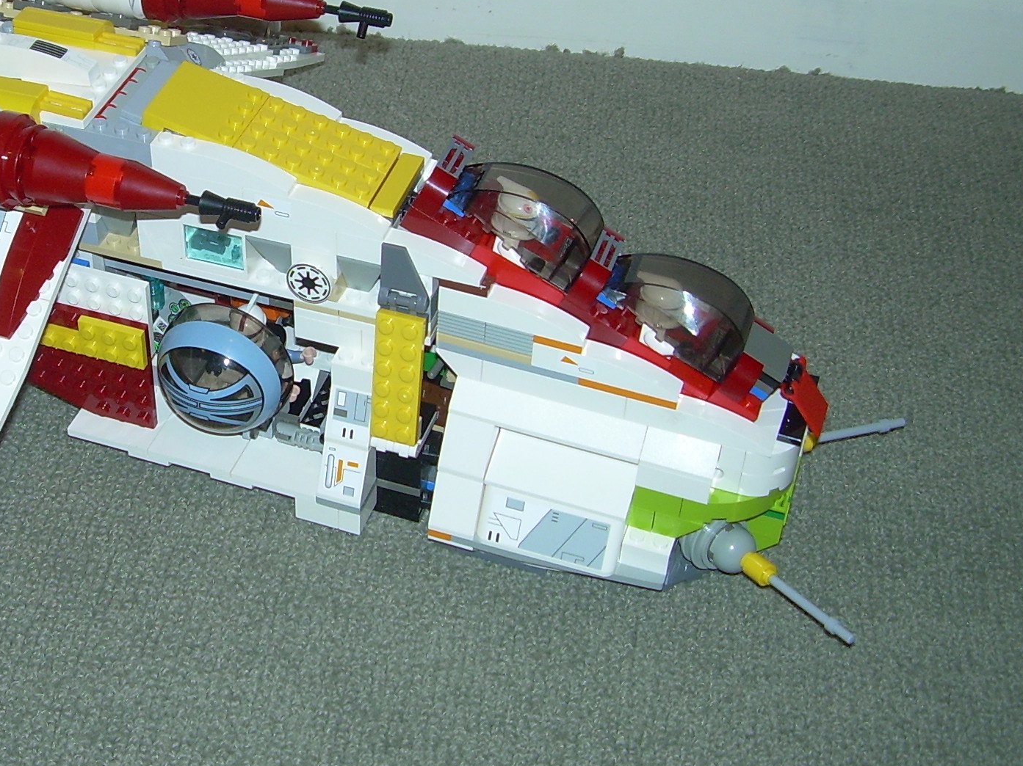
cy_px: 231
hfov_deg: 30.5
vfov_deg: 23.5
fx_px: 1832
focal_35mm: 62
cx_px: 222
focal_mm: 6.3
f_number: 2.8
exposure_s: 1/60
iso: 50
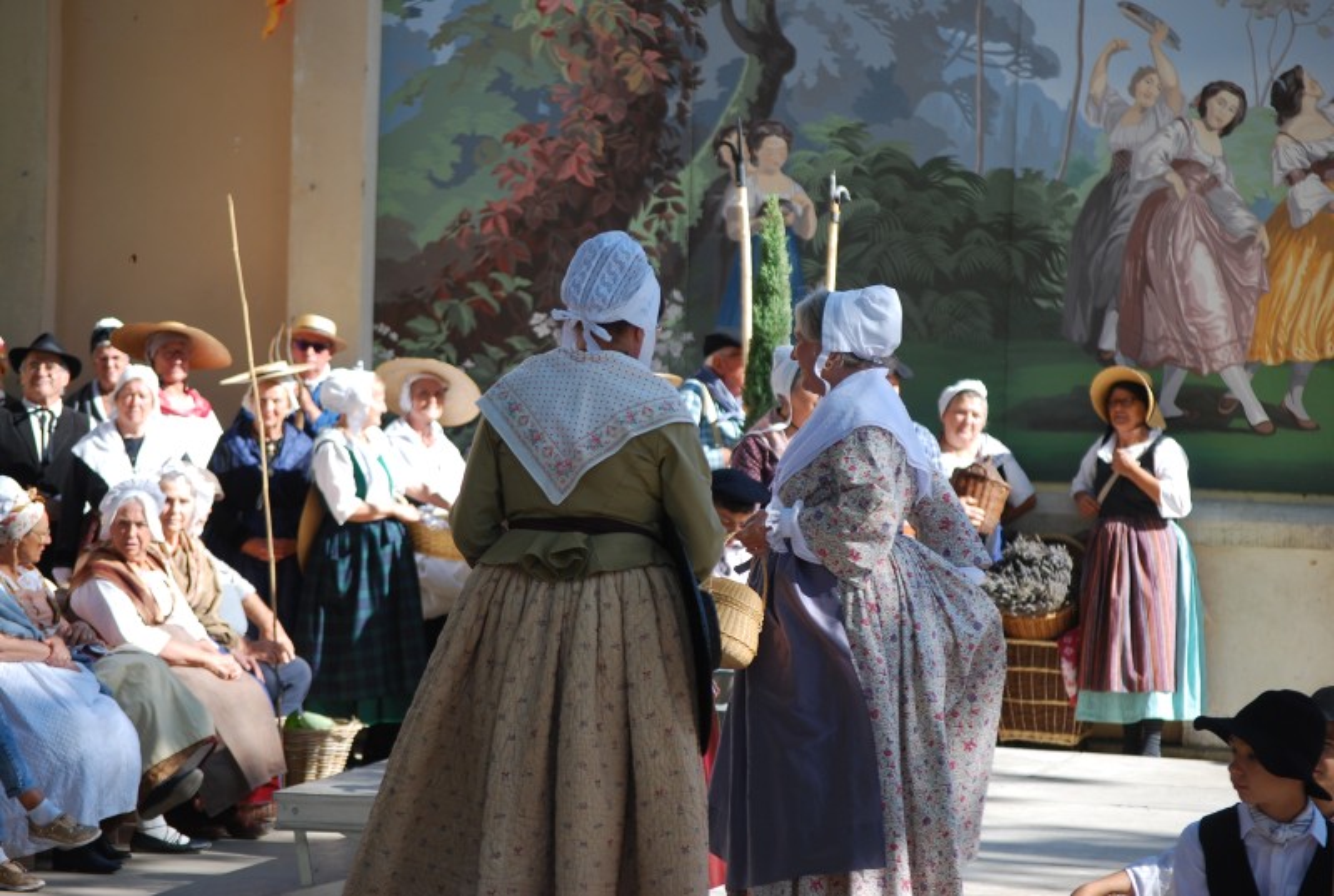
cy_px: 448
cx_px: 667
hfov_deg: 13.7
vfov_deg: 9.2
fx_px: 5570
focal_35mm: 150
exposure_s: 1/400
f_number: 5
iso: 200
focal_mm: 100
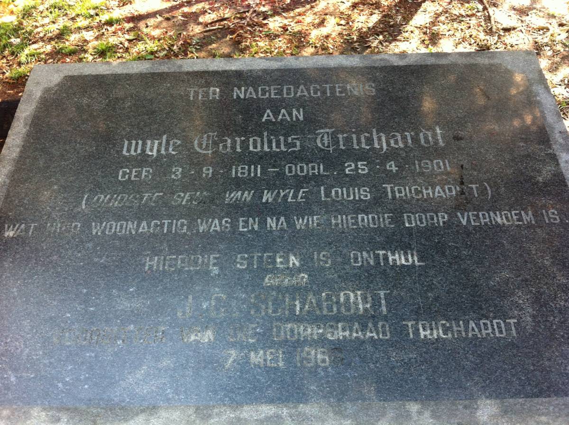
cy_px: 212
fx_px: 574
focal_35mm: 35
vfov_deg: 40.6
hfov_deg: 52.7
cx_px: 284
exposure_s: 1/60
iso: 100
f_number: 2.8
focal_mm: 3.85
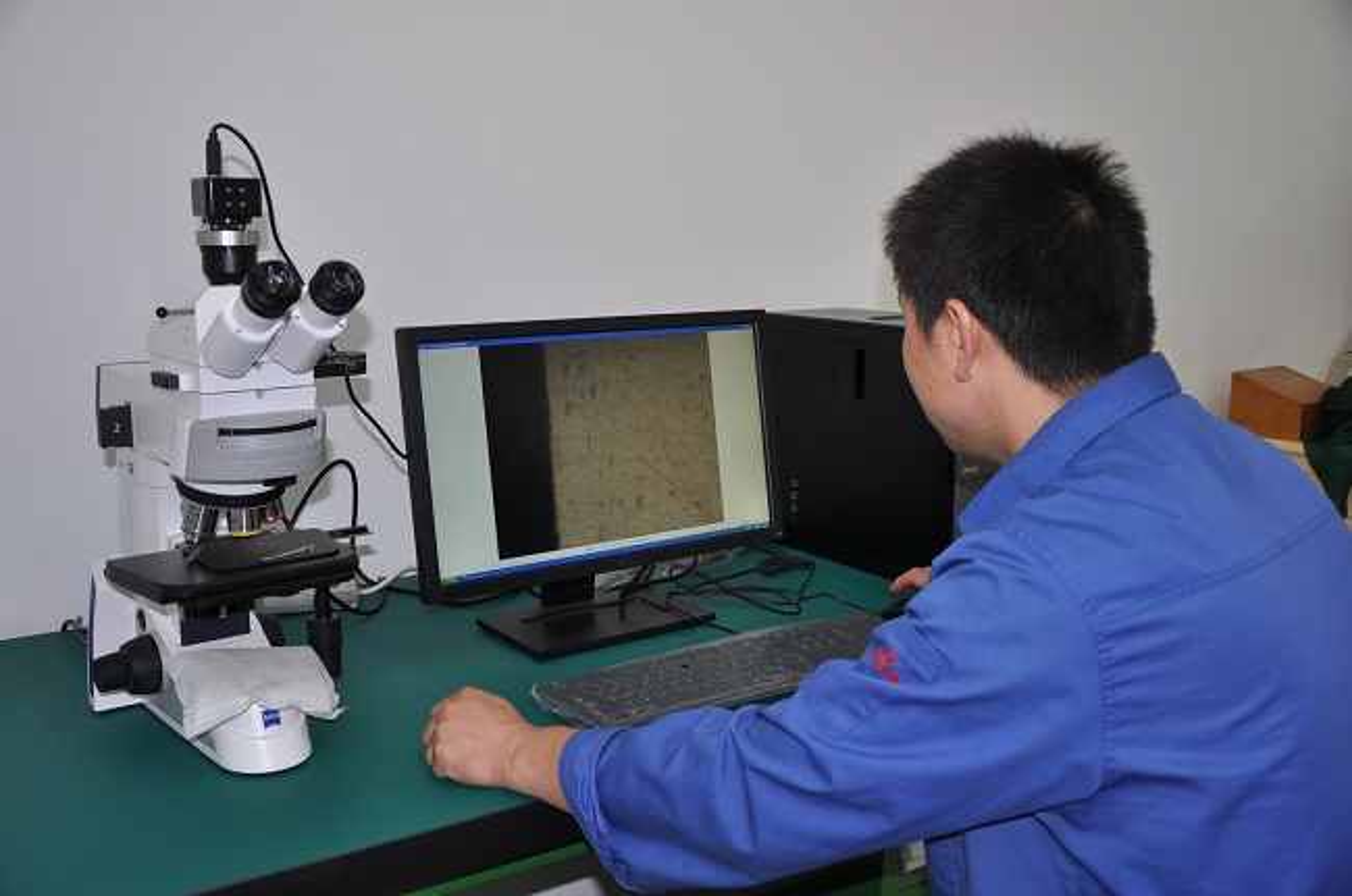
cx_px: 676
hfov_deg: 57.3
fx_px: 1237
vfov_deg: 39.8
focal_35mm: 33
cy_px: 448
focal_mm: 22
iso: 200
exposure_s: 1/60
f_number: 3.8
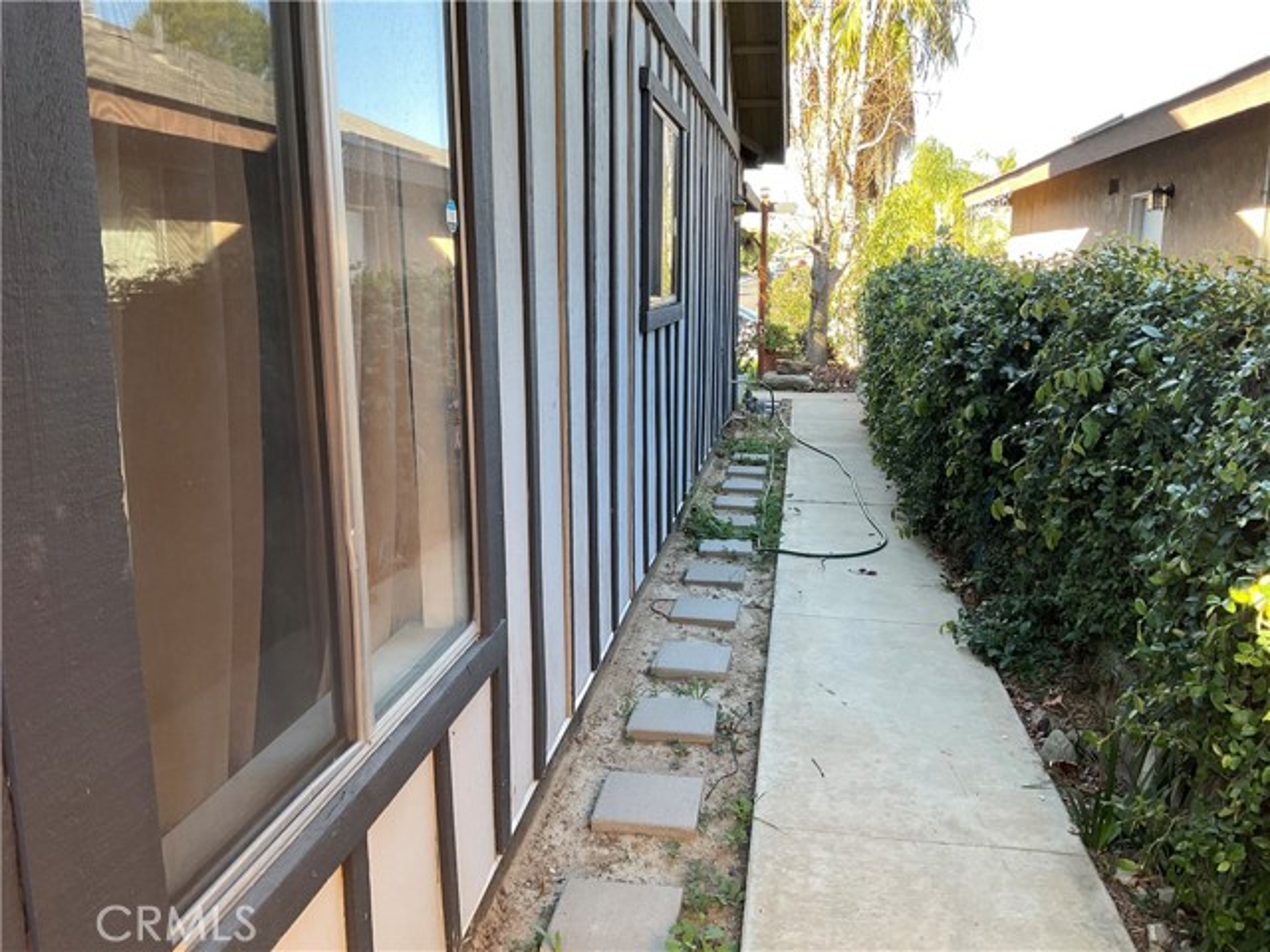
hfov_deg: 61.7
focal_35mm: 29
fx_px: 1064
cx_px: 635
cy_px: 476
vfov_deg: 48.2
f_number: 1.8
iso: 32
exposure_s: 1/120
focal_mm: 3
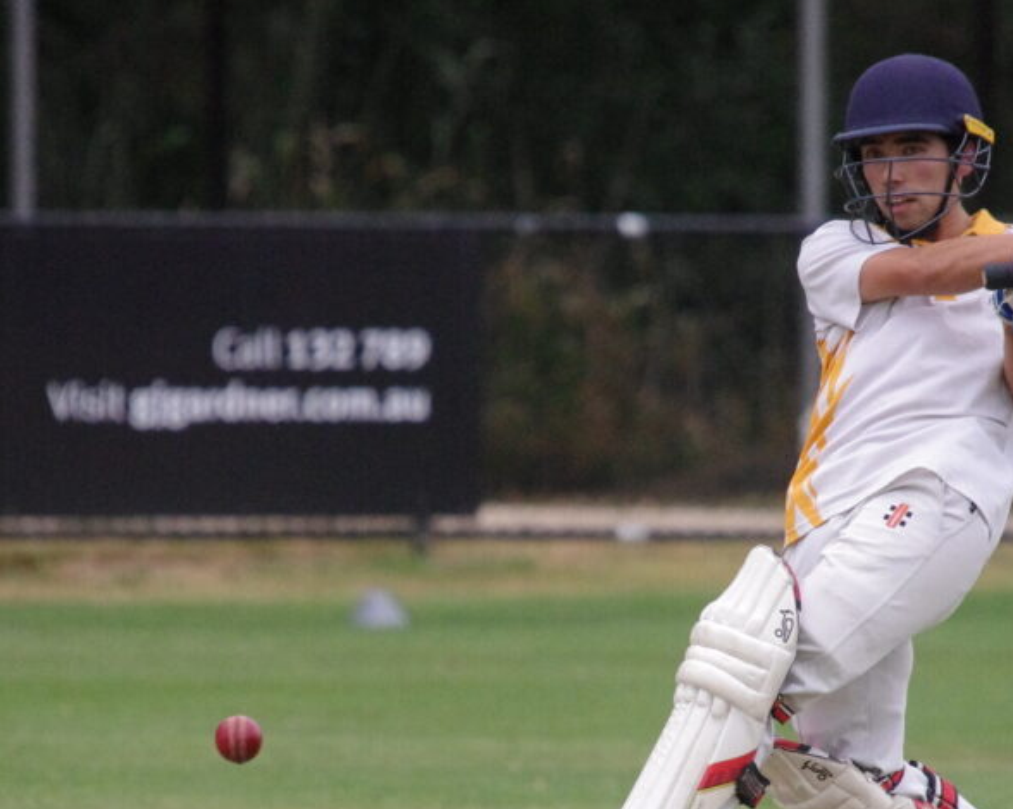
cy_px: 560
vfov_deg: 1.3
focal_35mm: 1226
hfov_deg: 1.6
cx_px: 605
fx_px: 36744
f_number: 10
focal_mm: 500
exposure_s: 1/3200
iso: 3200
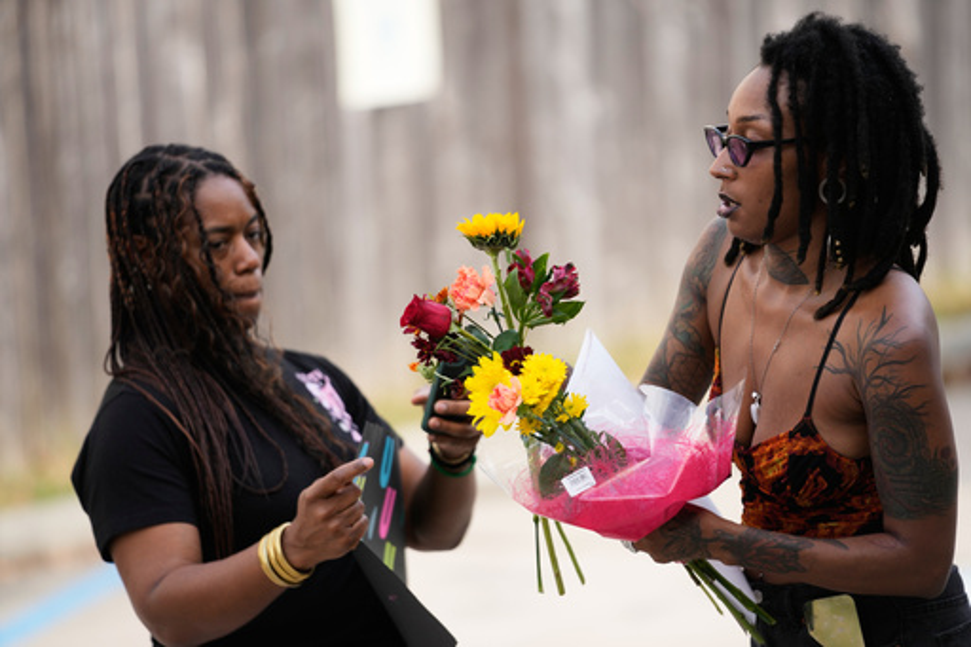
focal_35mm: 198
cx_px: 486
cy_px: 324
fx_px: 5338
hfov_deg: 10.4
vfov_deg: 6.9
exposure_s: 1/1600
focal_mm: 198
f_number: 2.8
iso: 320
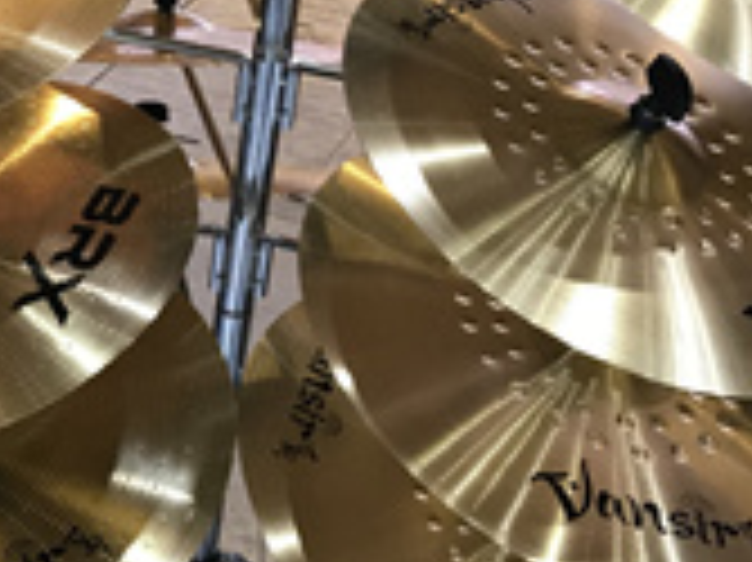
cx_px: 41
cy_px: 137
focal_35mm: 84
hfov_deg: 22.6
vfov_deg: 17.4
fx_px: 1824
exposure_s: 1/25
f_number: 1.8
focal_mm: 3.99
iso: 40
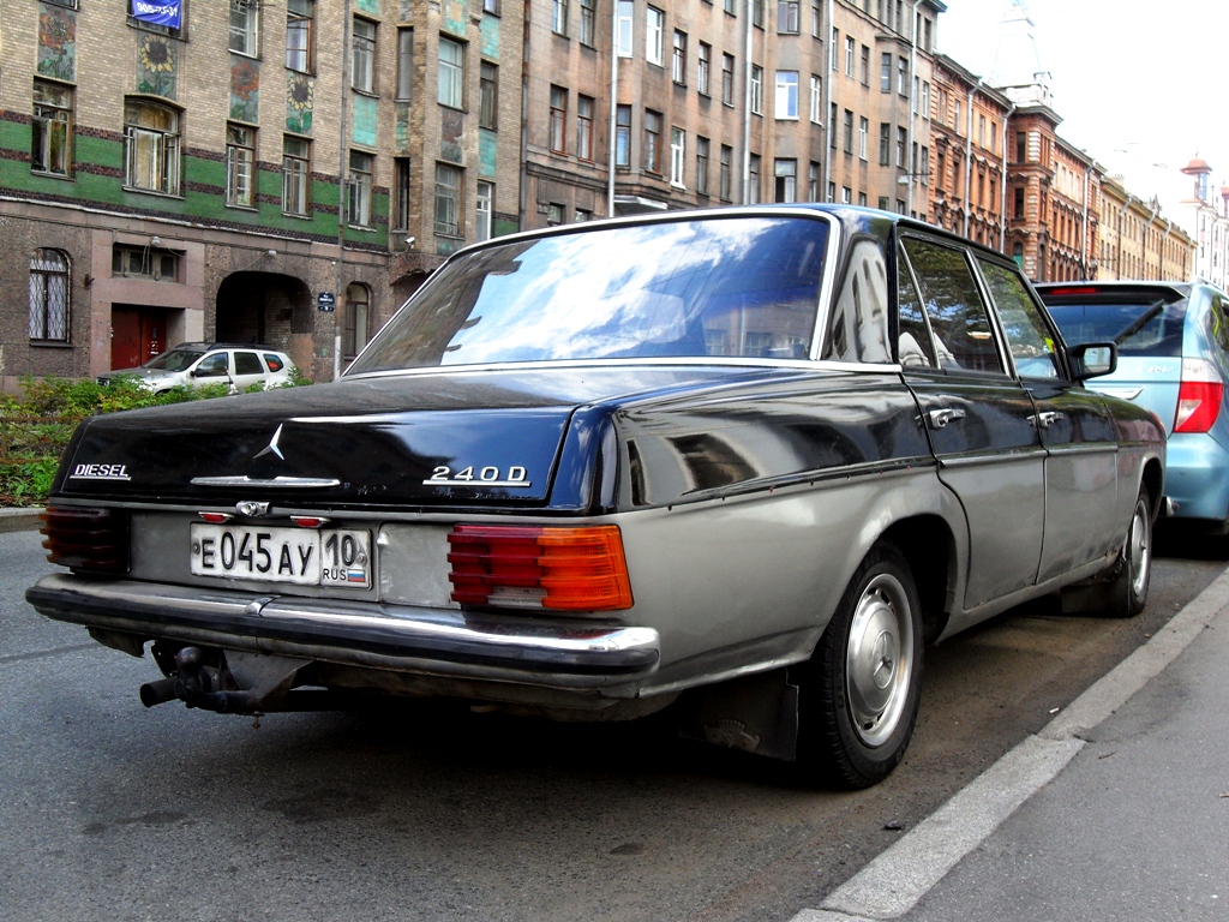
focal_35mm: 35
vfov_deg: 40.7
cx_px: 614
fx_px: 1243
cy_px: 461
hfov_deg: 52.6
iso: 80
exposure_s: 1/250
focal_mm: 6.3
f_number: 3.6
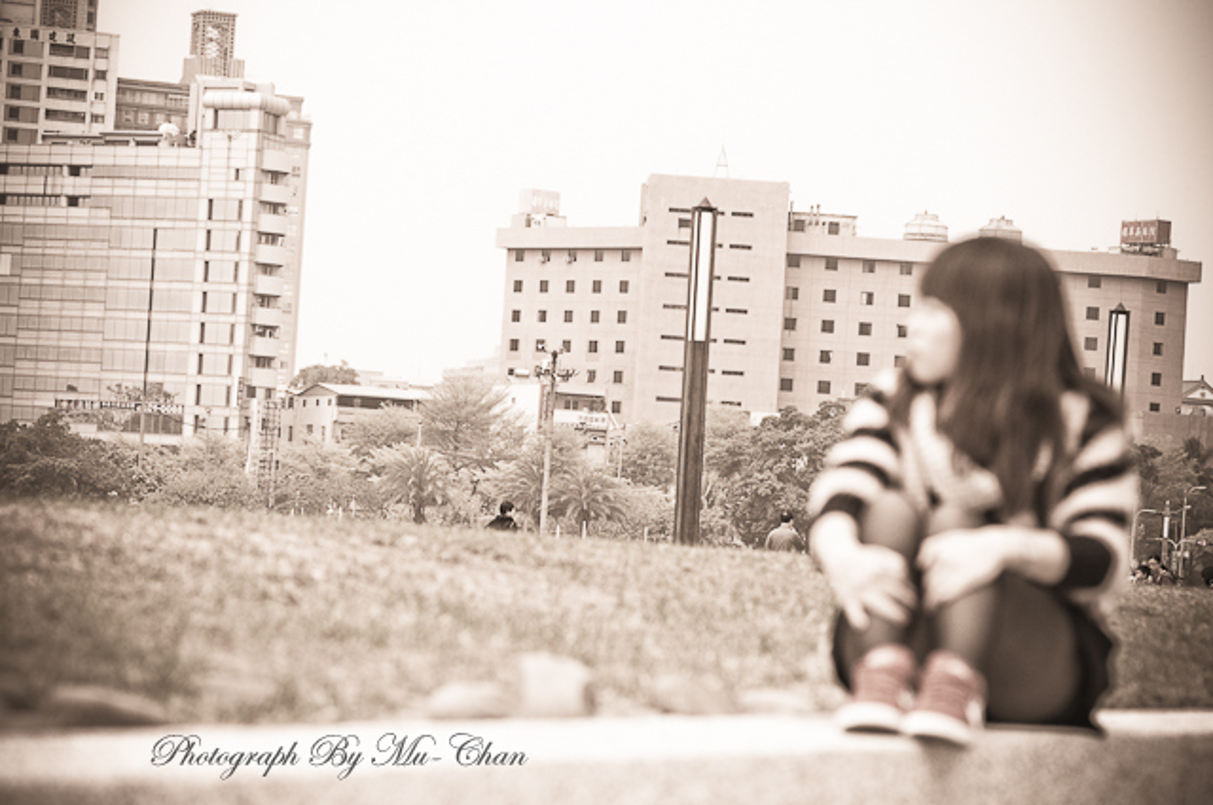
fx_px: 4291
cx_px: 606
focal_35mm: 128
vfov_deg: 10.7
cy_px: 402
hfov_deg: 16.1
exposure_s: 1/2500
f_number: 3.5
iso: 640
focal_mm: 85
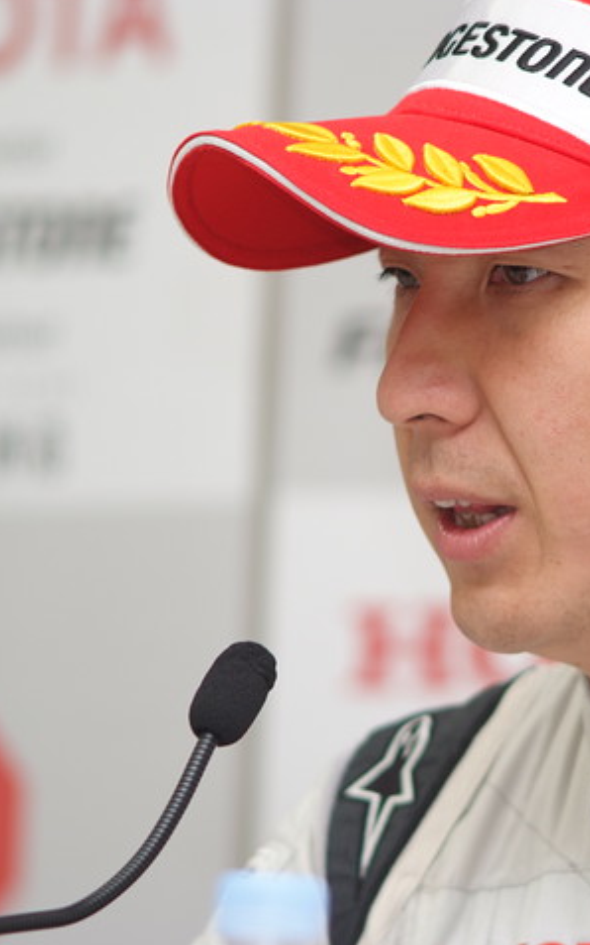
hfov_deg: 3.2
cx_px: 471
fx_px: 10680
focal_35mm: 415
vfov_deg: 5.1
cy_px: 472
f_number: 2.8
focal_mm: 180
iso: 200
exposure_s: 1/125
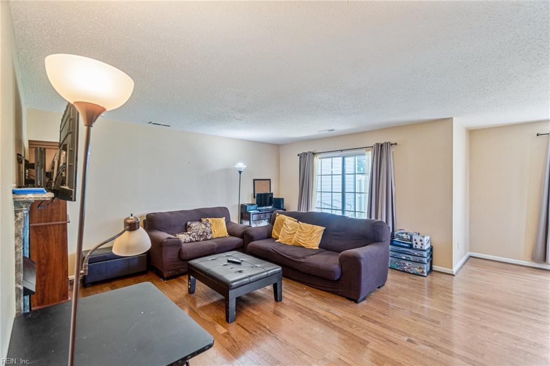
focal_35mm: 15
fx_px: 229
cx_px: 275
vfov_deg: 77.2
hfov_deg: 100.4
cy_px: 183
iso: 320
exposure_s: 1/15
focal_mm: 10
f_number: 5
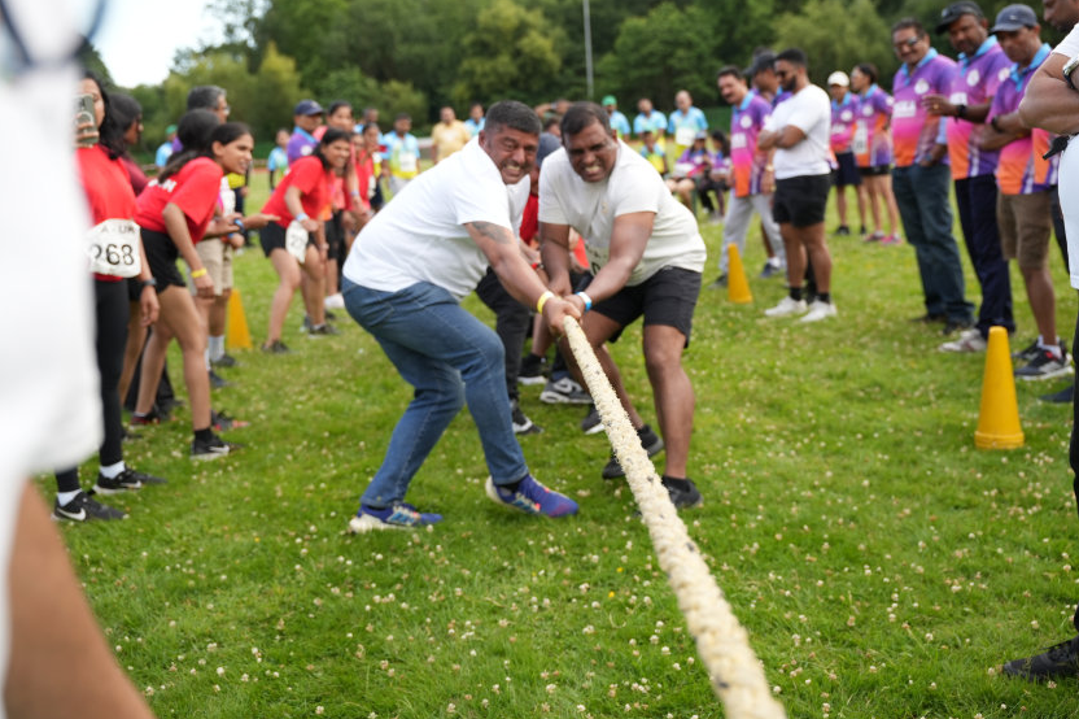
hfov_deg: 45.0
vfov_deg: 30.8
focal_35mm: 43
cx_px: 589
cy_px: 281
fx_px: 1299
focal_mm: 35.3
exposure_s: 1/800
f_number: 2.8
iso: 250
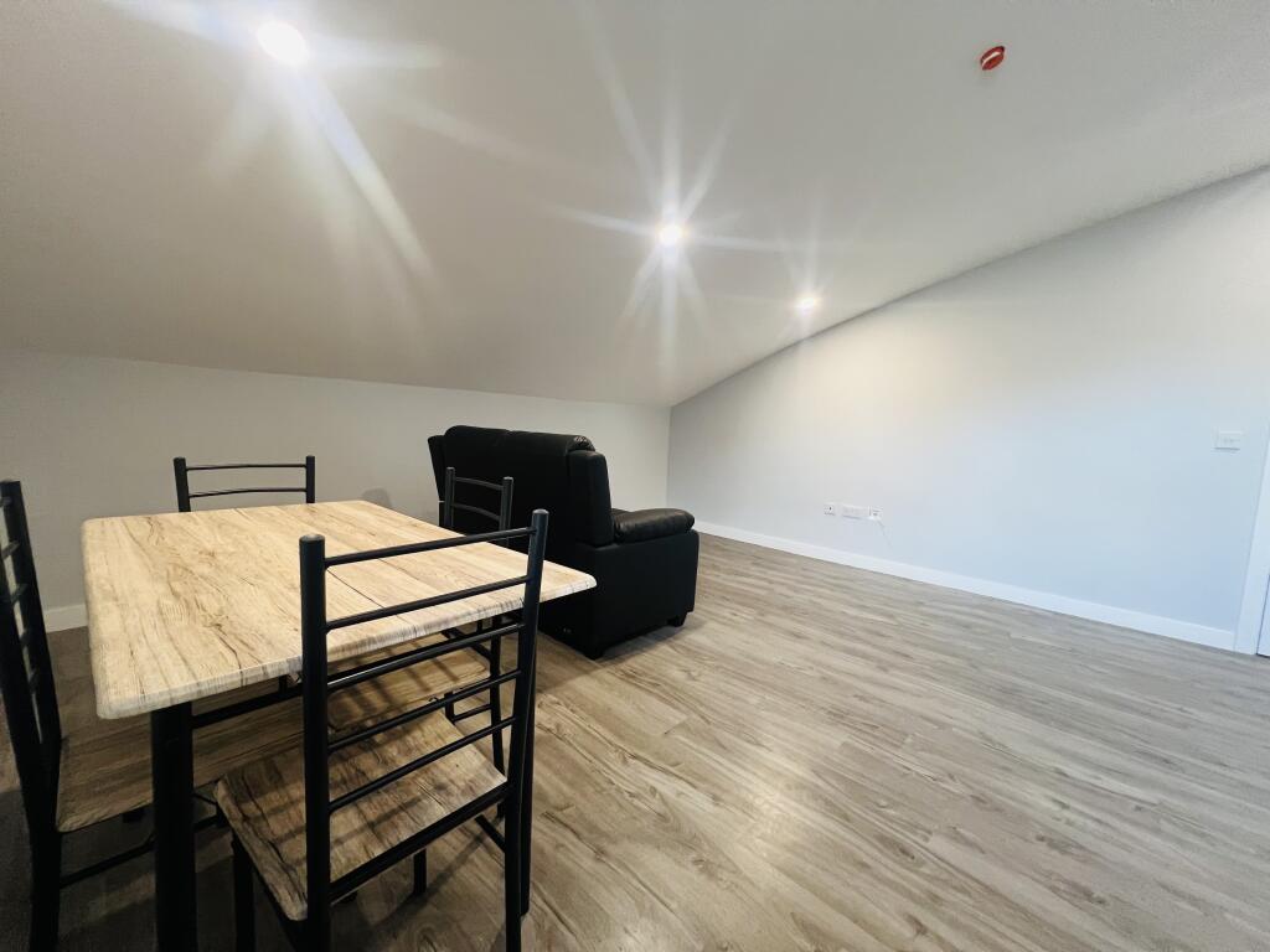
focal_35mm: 13
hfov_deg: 106.2
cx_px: 635
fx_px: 477
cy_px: 476
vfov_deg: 89.9
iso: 400
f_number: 1.8
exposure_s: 1/50
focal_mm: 1.57
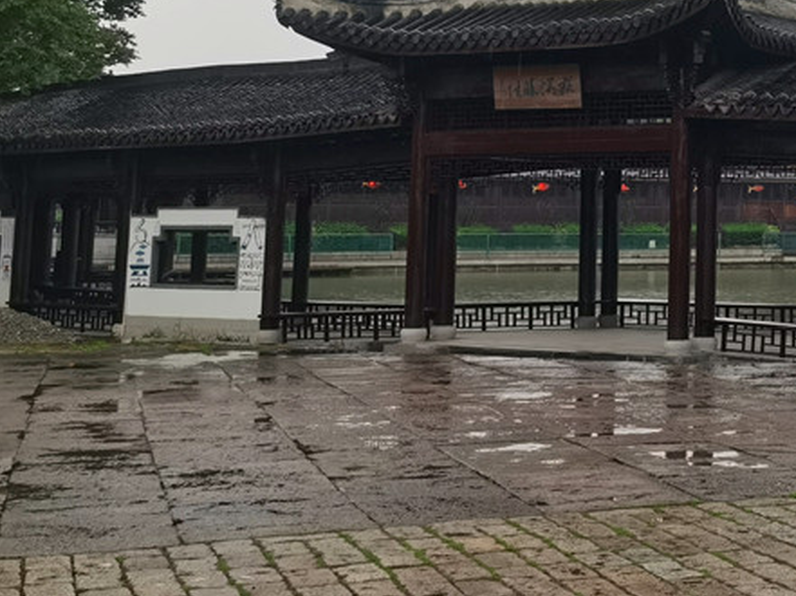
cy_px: 13
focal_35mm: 76
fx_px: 1746
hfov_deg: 23.9
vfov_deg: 18.9
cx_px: 888
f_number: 1.6
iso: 50
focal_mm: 5.56
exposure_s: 1/227
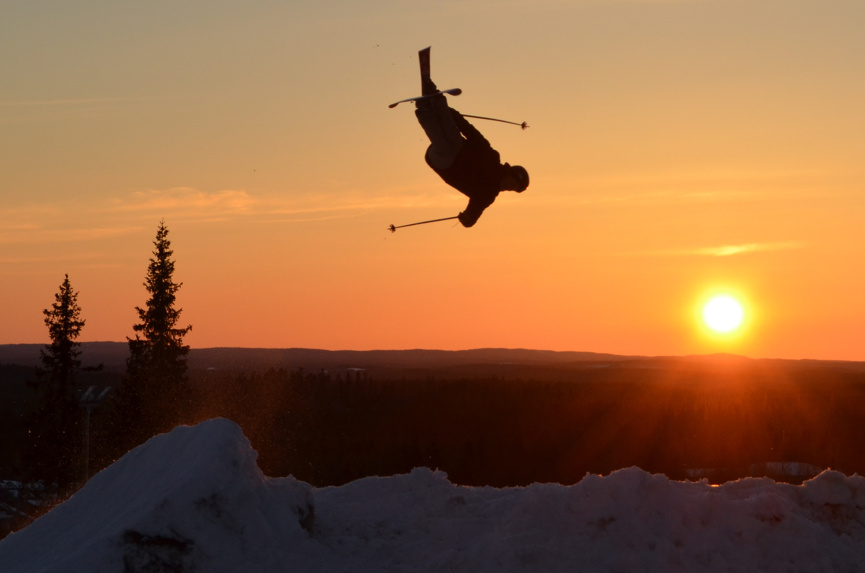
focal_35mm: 126
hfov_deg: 16.2
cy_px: 276
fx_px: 3021
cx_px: 675
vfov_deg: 10.8
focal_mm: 52
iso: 400
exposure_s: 1/400
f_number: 13
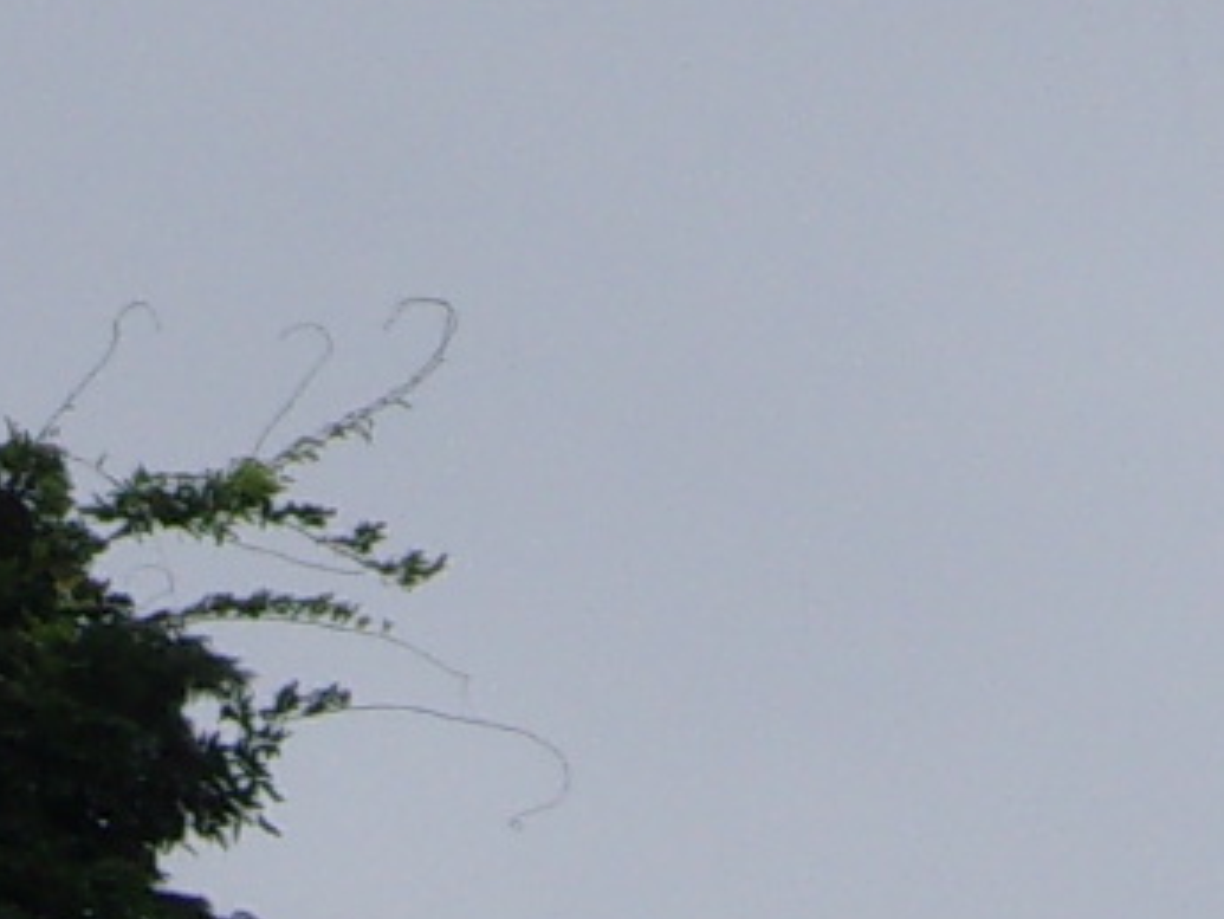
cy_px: -908
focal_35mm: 415
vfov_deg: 3.6
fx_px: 14679
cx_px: 412
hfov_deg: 4.8
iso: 80
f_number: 4.9
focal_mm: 12.5
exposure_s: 1/400
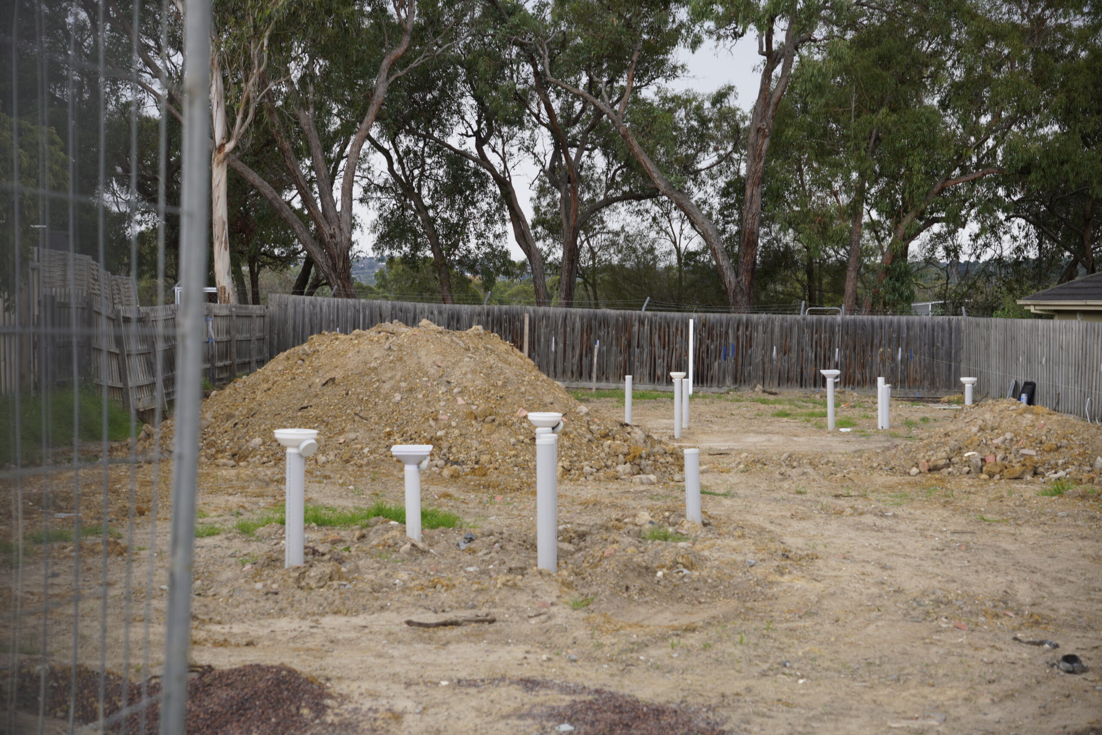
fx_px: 1841
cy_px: 368
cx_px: 551
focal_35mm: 60
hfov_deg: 33.3
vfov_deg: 22.6
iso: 100
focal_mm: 40.1
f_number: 3.5
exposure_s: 1/125
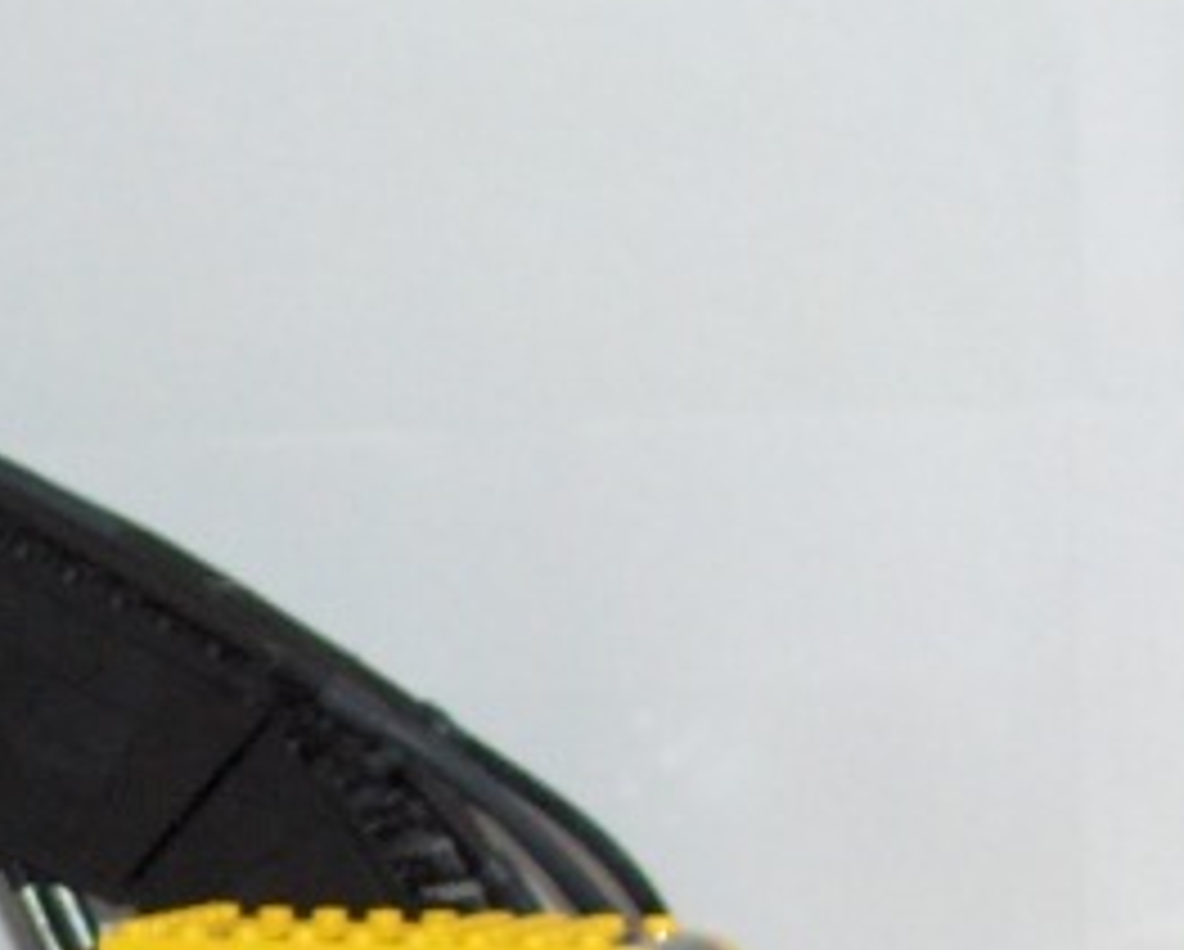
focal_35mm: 185
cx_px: -333
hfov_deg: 10.2
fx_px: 6490
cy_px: 1139
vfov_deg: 8.3
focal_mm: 8
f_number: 2.8
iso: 100
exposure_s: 1/60
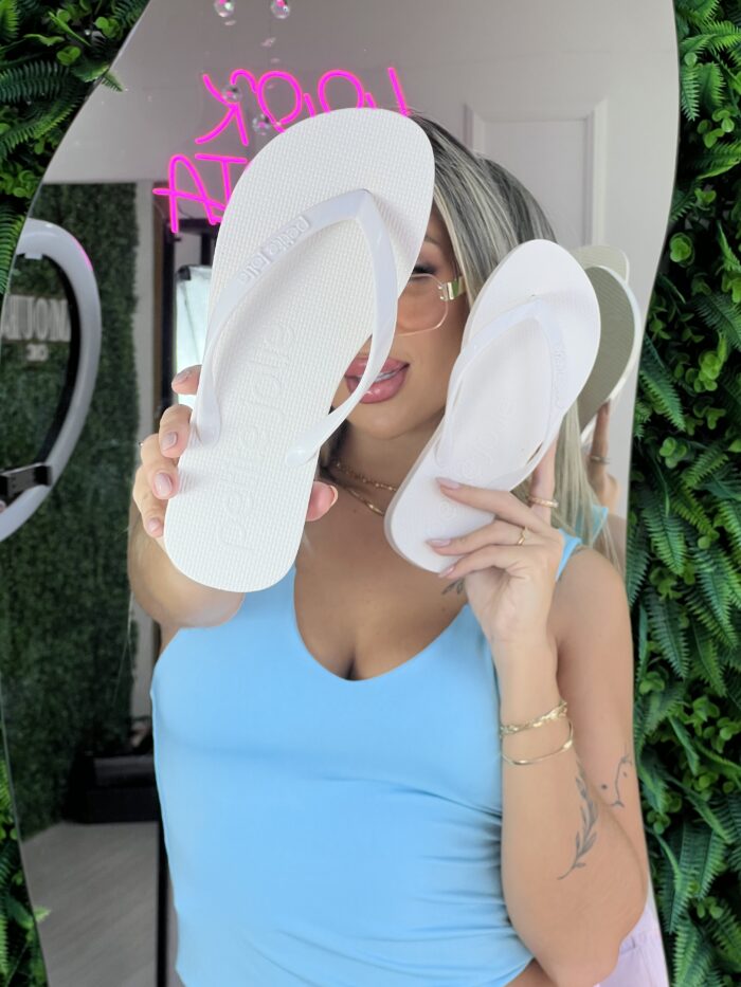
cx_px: 370
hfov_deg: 19.1
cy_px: 494
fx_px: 2197
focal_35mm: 77
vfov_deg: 25.3
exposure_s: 1/148
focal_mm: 9
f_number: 2.8
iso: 32
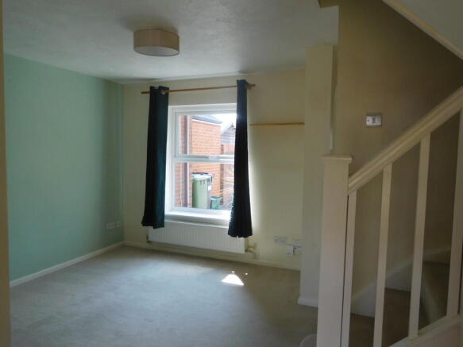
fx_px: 334
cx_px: 232
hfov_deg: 69.4
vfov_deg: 54.9
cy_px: 174
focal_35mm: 25
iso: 125
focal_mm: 4.5
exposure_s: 1/80
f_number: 3.4
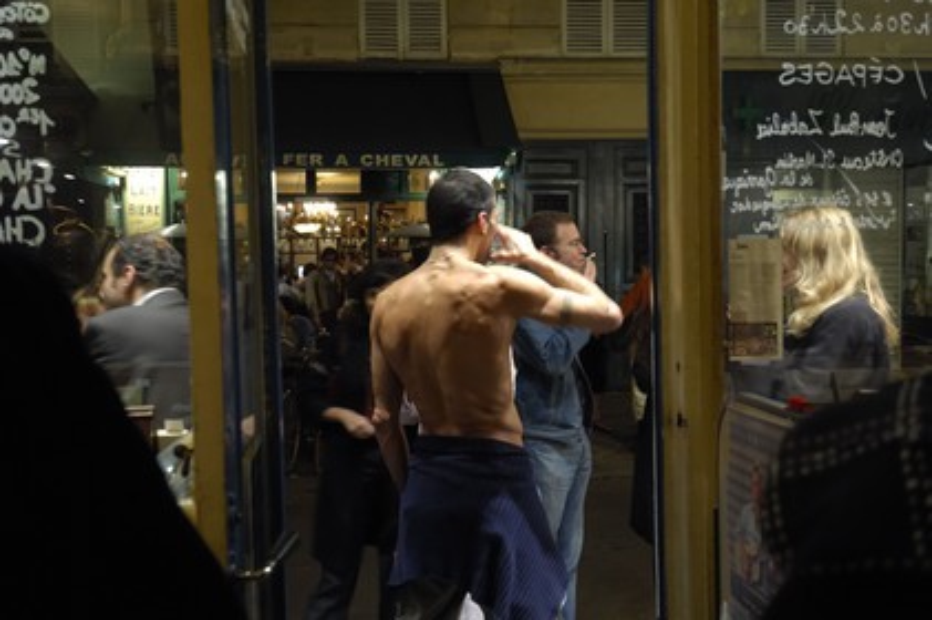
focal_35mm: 36
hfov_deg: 53.2
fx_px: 931
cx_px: 466
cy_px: 310
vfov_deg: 36.8
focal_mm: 24
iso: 400
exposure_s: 1/6
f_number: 4
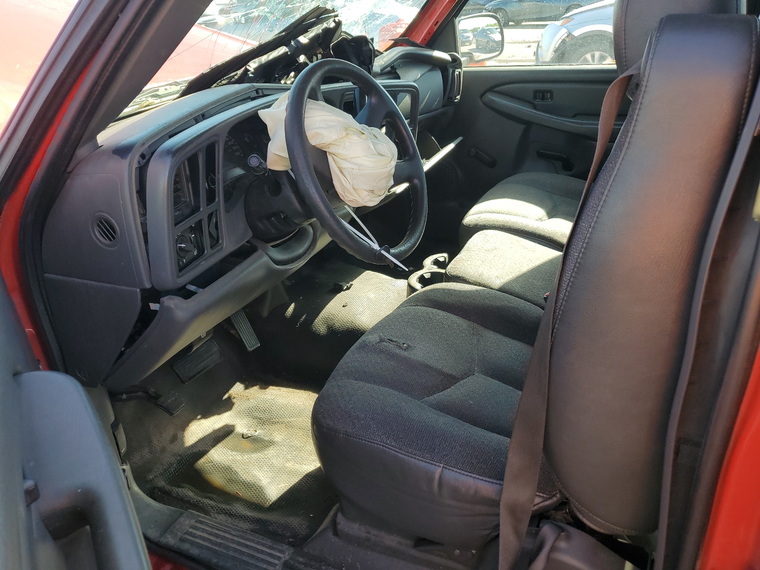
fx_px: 571
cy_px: 285
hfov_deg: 67.3
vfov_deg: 53.1
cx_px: 380
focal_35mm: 26
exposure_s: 1/333
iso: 50
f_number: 1.5
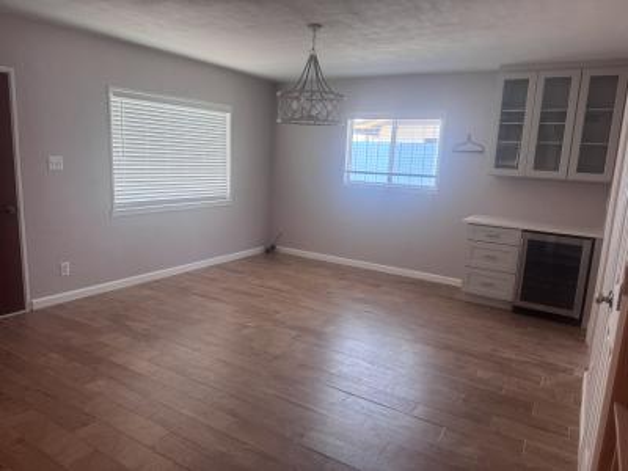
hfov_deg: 71.6
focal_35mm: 24
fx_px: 435
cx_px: 314
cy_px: 236
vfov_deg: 56.8
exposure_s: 1/120
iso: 125
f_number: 1.78
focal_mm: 6.76
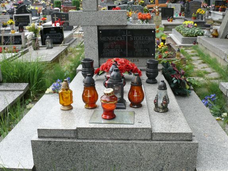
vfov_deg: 36.8
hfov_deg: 47.8
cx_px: 114
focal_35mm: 39
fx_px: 257
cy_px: 85
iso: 100
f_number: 4
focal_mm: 7.4
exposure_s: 1/100
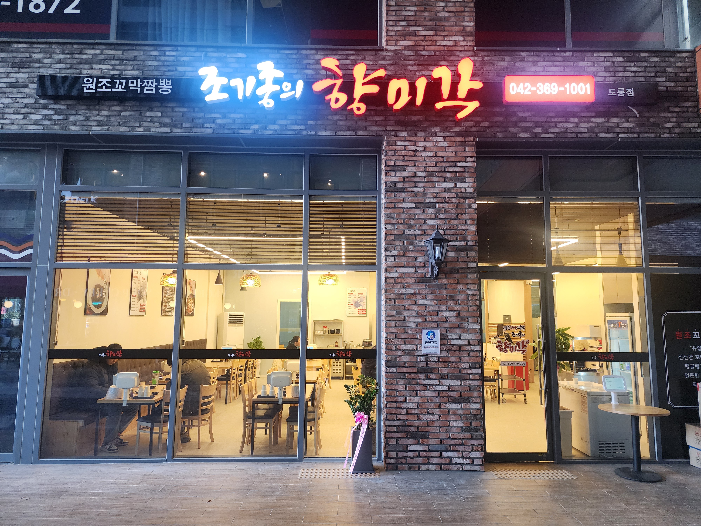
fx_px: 466
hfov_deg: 73.9
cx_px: 350
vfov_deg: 58.9
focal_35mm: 23
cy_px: 263
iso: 320
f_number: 1.8
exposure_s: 1/120
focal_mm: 6.4
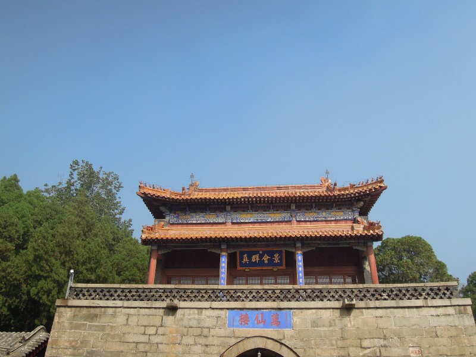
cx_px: 238
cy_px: 178
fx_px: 426
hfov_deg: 58.4
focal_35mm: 31
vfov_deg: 45.4
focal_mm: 5.5
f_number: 3.7
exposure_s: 1/1250
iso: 160
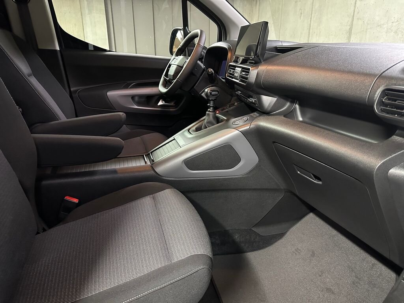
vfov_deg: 56.8
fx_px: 280
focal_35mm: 24
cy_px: 152
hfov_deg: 71.6
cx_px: 202
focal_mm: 6.86
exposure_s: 1/25
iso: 800
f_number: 1.78
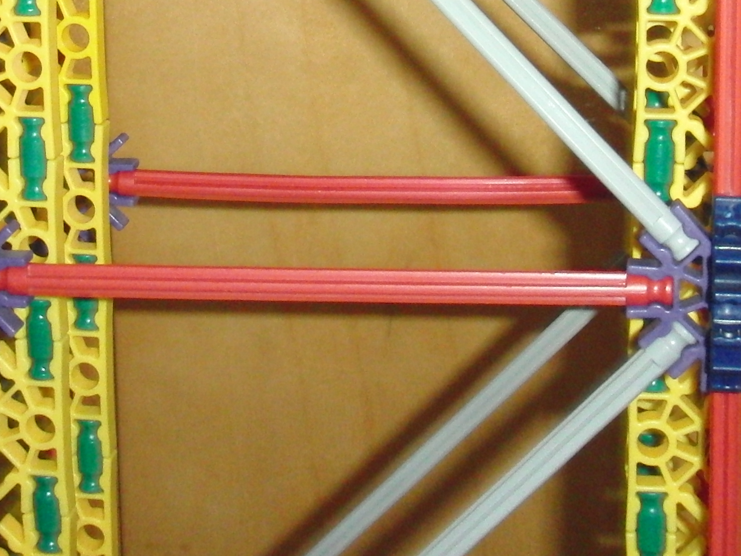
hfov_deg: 22.0
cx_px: 361
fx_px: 1905
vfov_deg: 16.0
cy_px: -87
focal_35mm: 89
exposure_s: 1/40
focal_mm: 6.66
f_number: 3.9
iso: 400
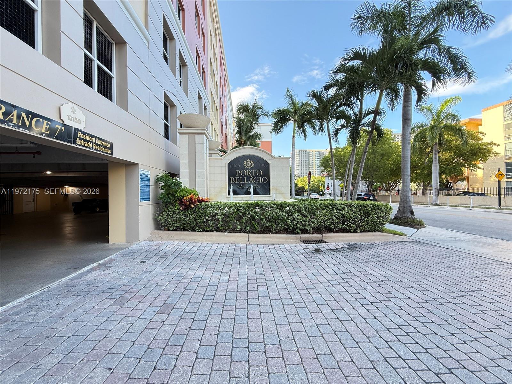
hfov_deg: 102.1
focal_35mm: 14
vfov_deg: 85.7
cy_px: 192
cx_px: 256
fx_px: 207
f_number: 2.2
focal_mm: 2.22
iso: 80
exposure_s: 1/99
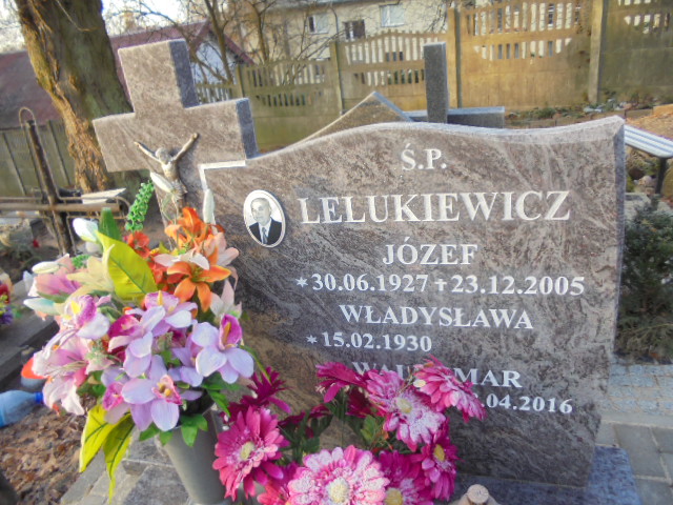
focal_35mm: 26
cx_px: 336
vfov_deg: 53.1
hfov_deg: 67.3
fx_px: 505
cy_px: 252
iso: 100
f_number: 3.5
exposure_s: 1/60
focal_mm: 4.6
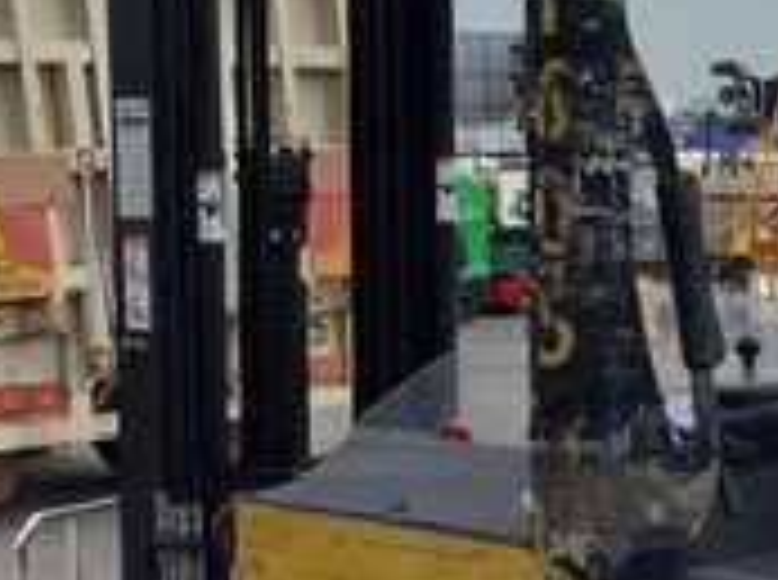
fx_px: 2579
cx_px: 616
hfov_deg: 17.0
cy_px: 405
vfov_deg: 12.8
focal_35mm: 115
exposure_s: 1/657
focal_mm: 3.3
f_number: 2.4
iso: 25
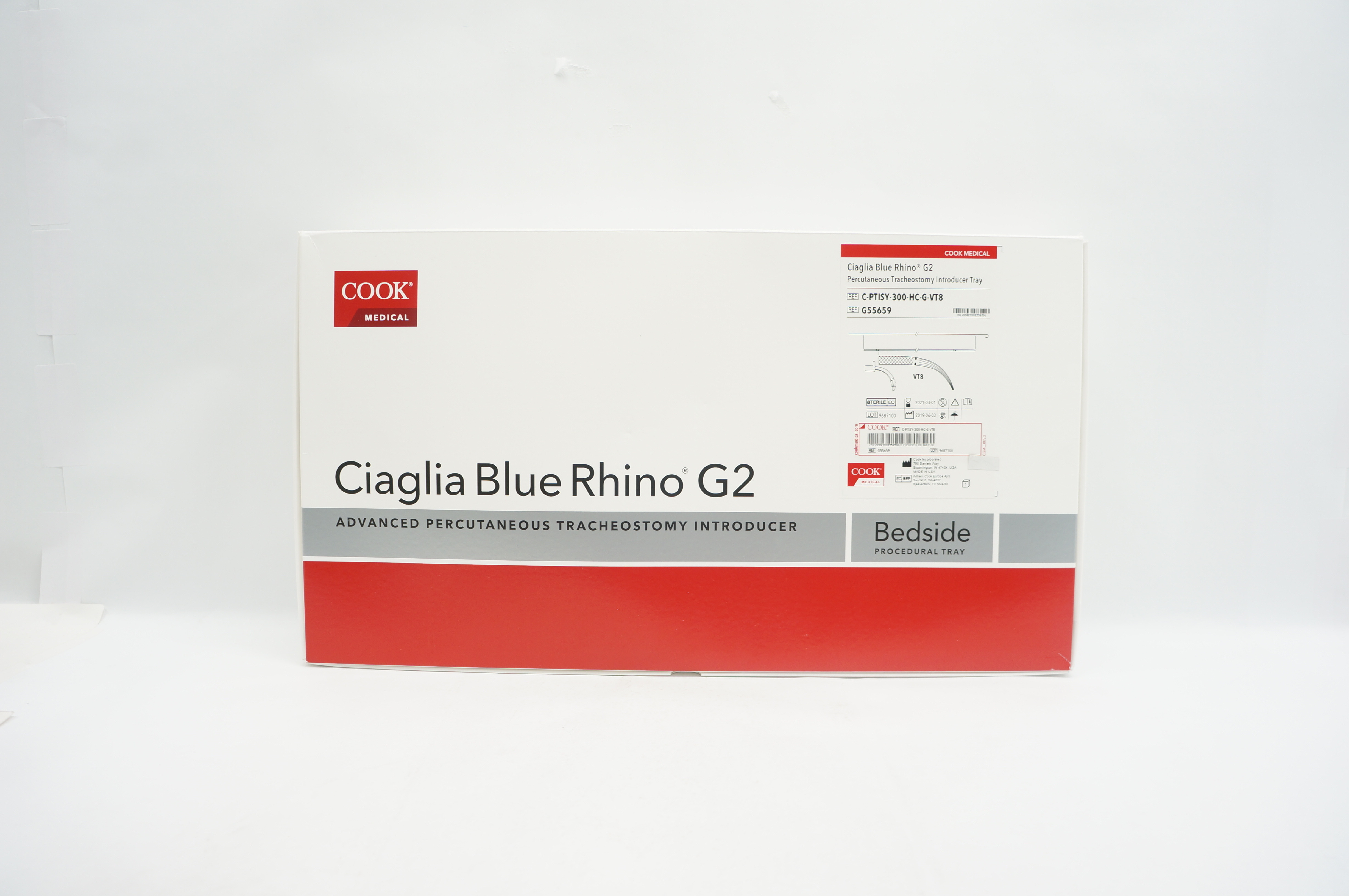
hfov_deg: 67.4
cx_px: 674
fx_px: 1011
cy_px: 448
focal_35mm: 27
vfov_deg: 47.8
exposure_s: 1/40
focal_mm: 18
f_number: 5
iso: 200
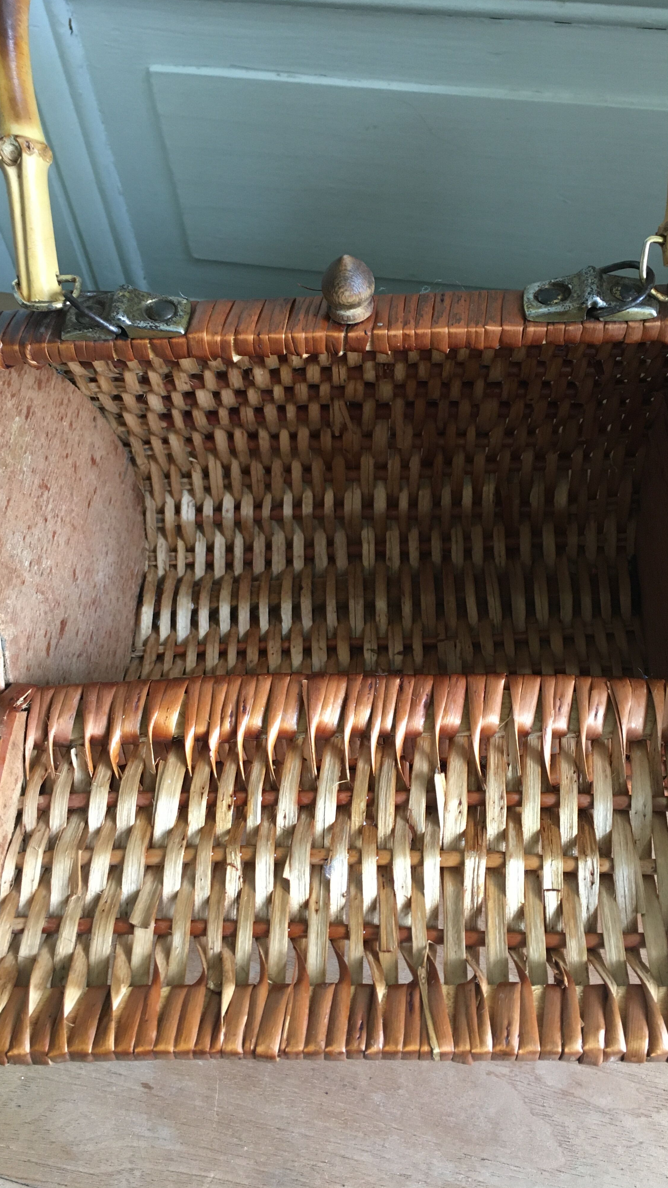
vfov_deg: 61.0
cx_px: 383
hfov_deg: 36.6
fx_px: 1008
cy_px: 594
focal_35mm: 32
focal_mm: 4.15
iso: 160
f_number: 2.2
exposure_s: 1/33
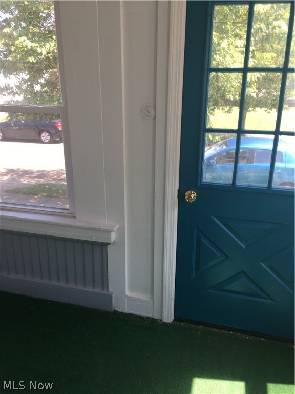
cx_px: 148
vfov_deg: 61.7
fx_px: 330
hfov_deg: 48.2
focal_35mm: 29
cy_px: 197
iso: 25
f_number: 2.2
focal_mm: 4.15
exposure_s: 1/120
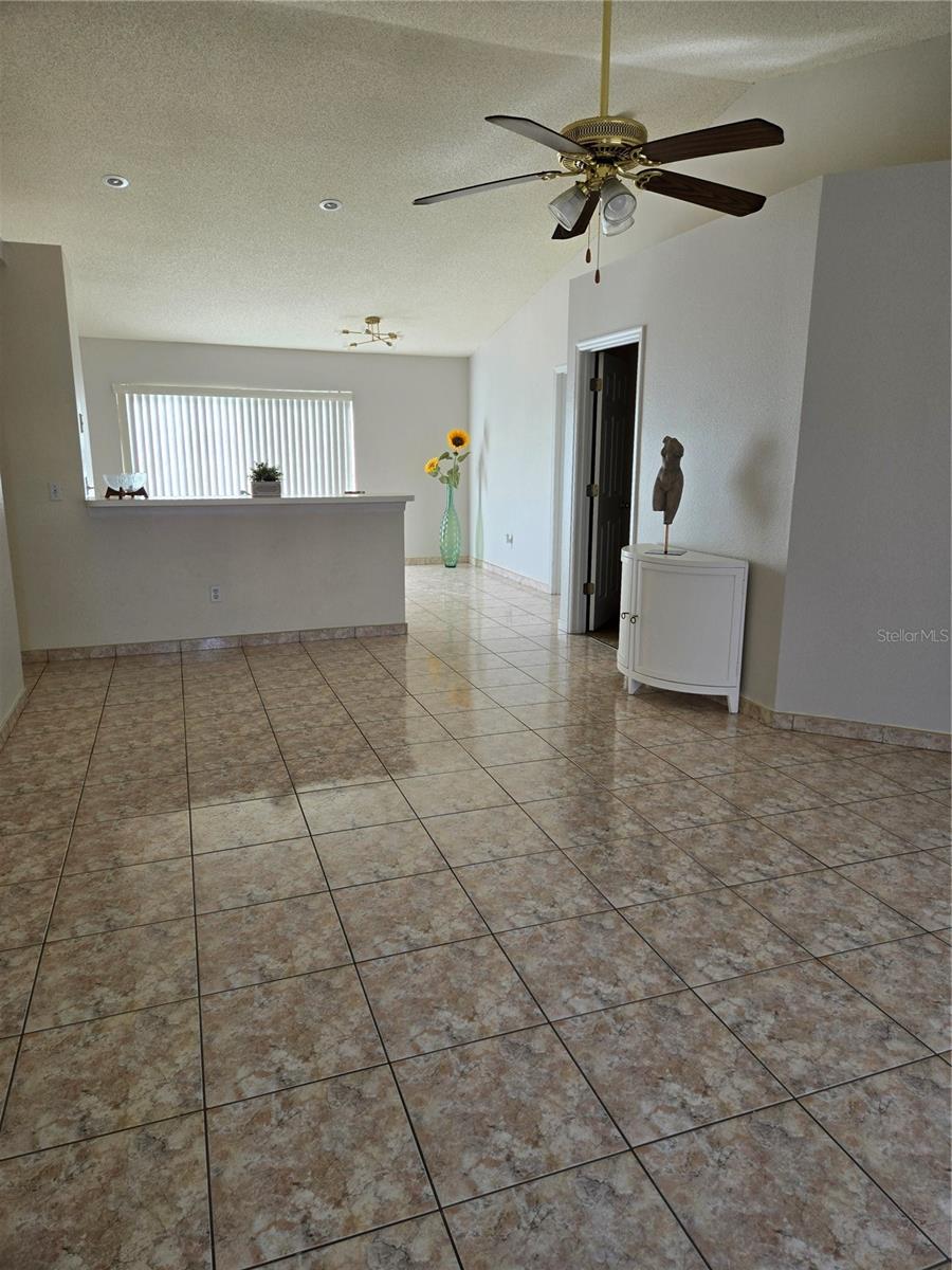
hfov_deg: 58.9
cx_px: 476
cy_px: 635
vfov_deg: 73.9
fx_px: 843
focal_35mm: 23
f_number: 1.8
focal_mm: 5.4
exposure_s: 1/180
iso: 64
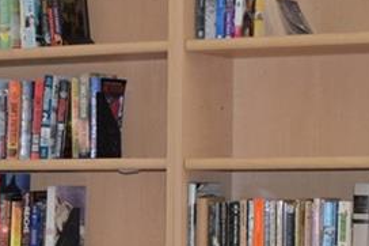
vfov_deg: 8.4
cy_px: 389
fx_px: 1629
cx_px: -57
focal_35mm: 159
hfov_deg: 12.7
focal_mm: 18
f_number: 4
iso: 800
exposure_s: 1/60
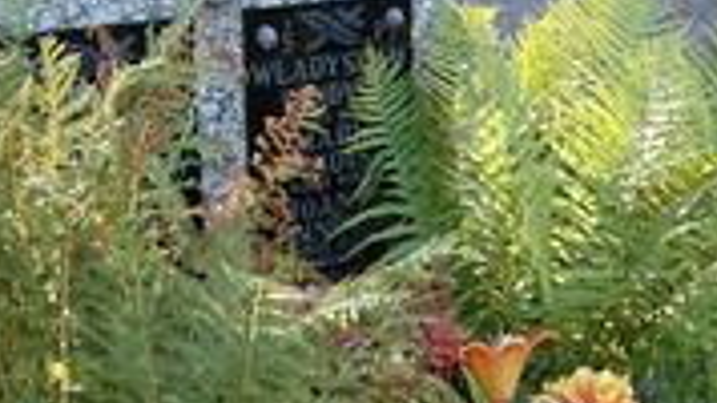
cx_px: 596
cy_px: 733
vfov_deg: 11.8
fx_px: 1787
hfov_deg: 22.3
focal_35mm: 94
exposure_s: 1/45
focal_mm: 5.2
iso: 100
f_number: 2.8
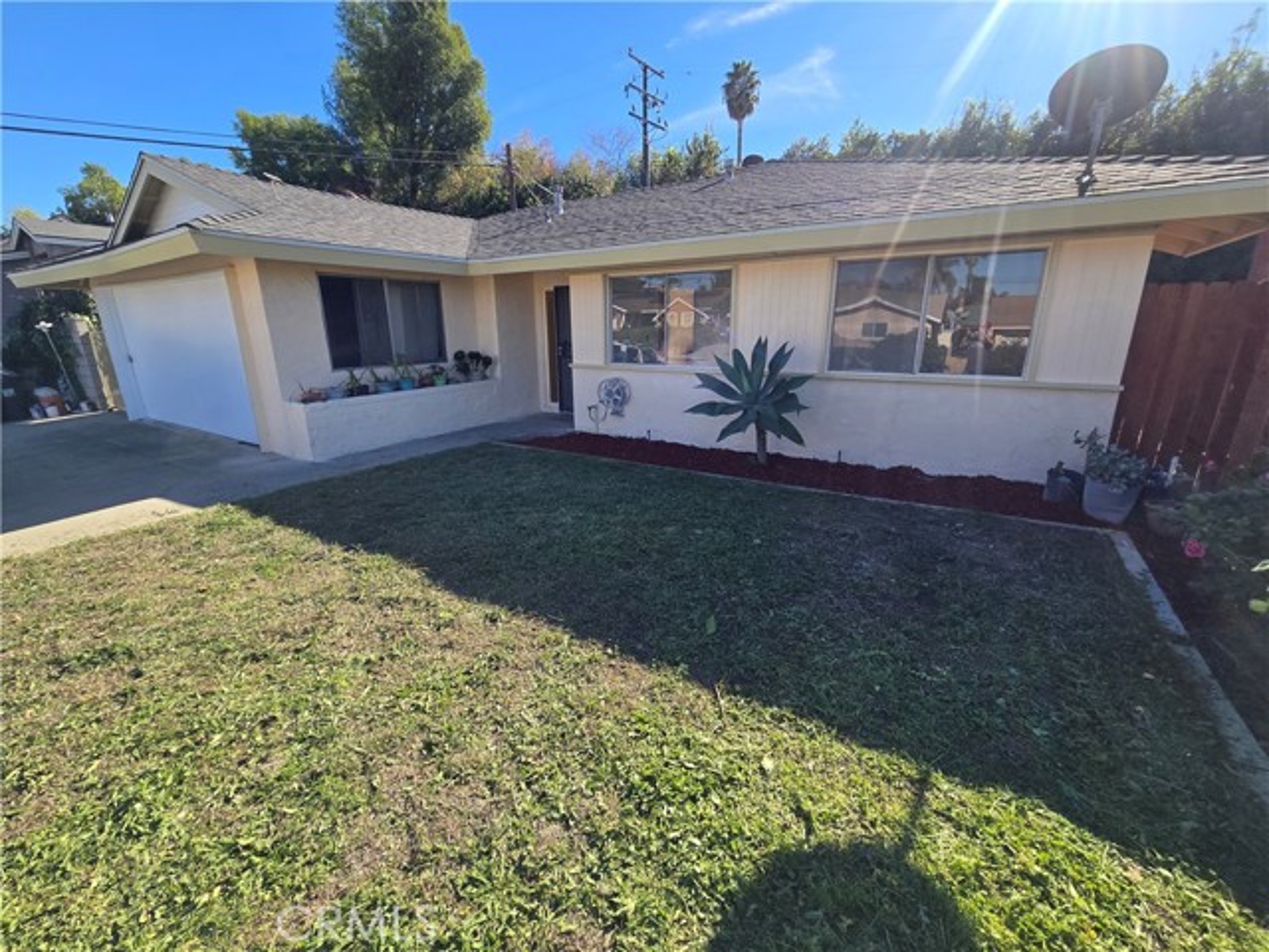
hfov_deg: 106.2
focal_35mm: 13
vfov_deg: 89.9
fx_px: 477
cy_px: 476
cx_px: 634
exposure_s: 1/1300
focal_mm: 2.2
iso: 50
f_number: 2.2
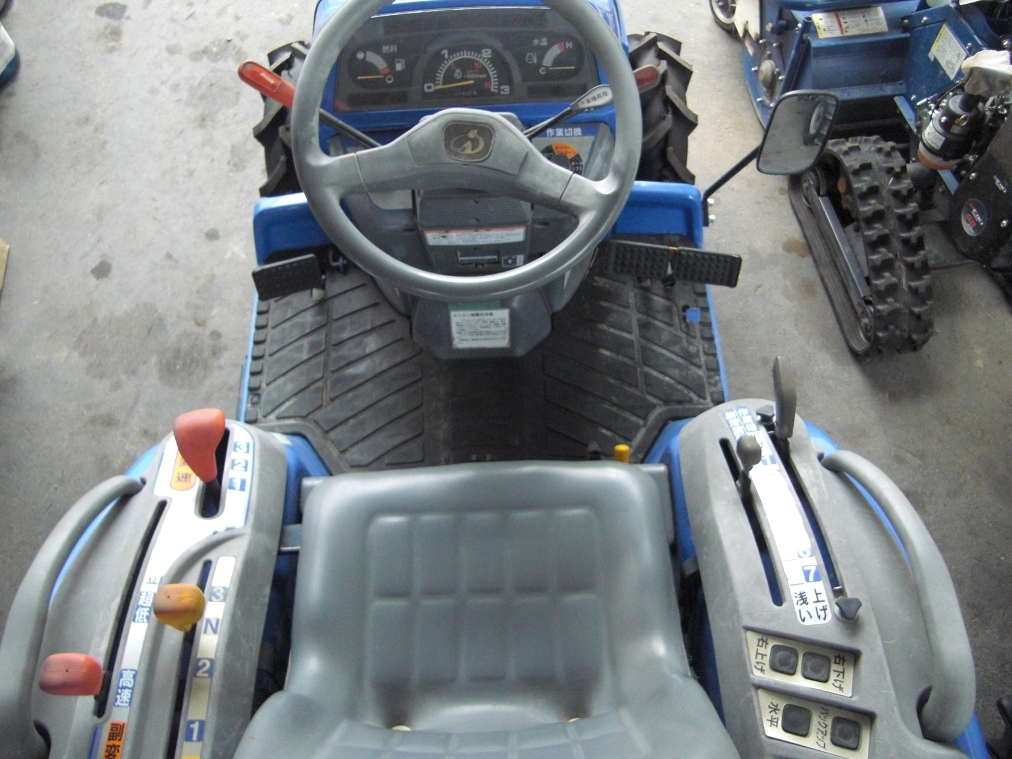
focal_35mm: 28
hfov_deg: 63.4
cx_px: 506
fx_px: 819
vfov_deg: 49.7
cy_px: 380
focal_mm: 4.9
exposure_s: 1/80
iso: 400
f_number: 2.6
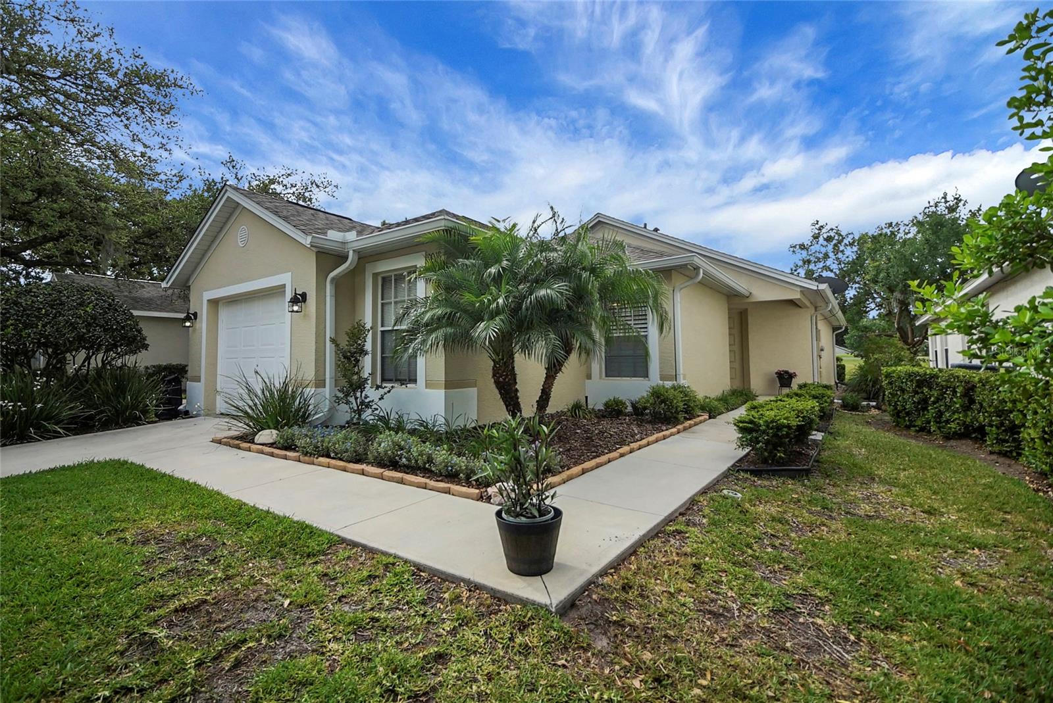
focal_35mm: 15
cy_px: 352
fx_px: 439
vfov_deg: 77.4
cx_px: 526
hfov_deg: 100.4
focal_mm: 10
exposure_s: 1/2000
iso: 500
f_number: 5
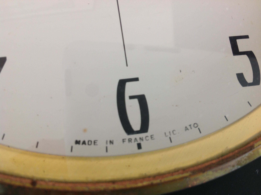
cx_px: 130
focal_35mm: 35
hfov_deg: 52.7
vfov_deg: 40.6
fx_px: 264
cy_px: 98
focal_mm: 4.28
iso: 50
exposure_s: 1/20
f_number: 2.4
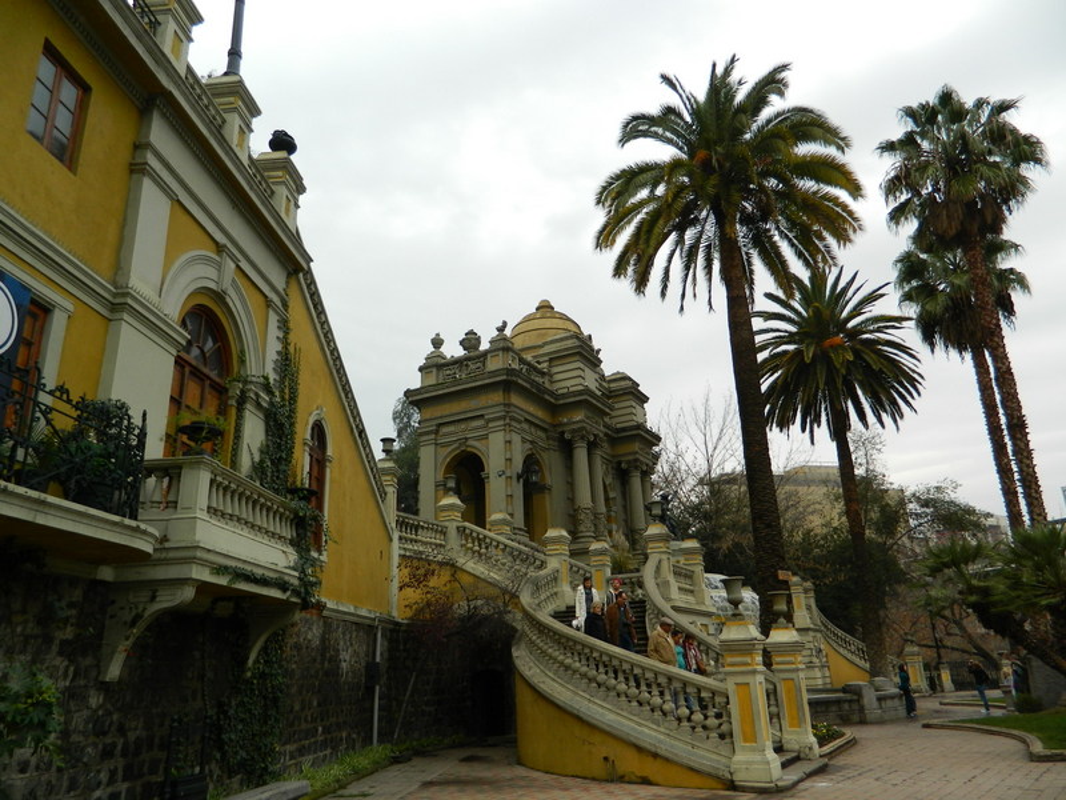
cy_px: 400
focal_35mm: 25
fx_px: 770
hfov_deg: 69.4
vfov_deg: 54.9
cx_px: 533
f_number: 3.1
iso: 80
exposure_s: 1/400
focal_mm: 4.5
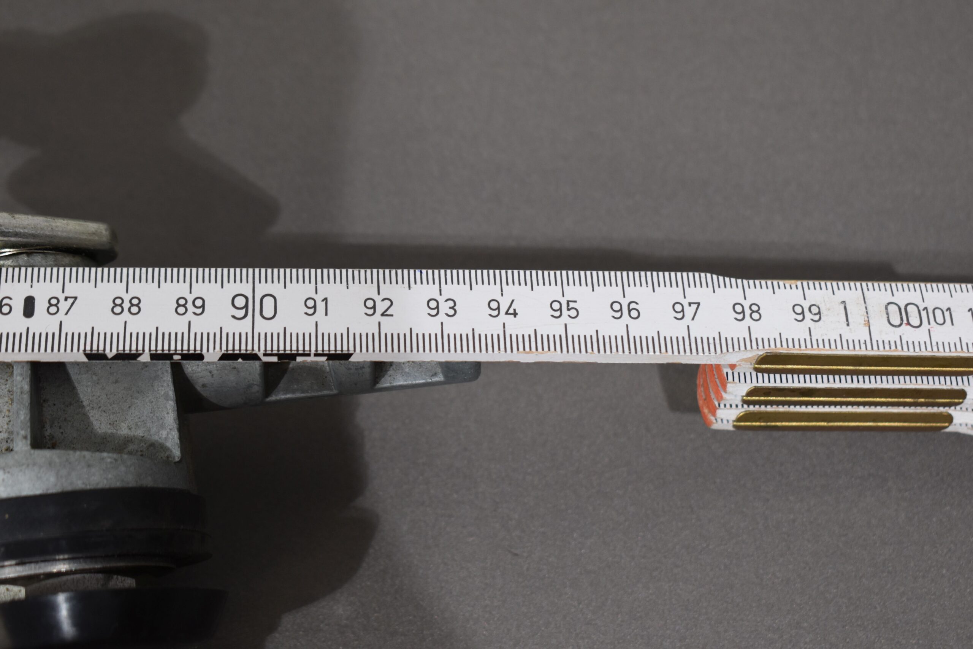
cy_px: 324
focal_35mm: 72
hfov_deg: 28.1
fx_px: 1946
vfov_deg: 18.9
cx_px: 486
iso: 450
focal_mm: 48
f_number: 5.6
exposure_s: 1/60
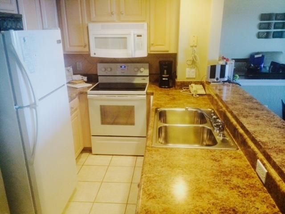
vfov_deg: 46.8
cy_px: 107
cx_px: 142
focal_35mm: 30
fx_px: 247
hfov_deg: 60.0
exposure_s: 1/30
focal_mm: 4.12
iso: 160
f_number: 2.2
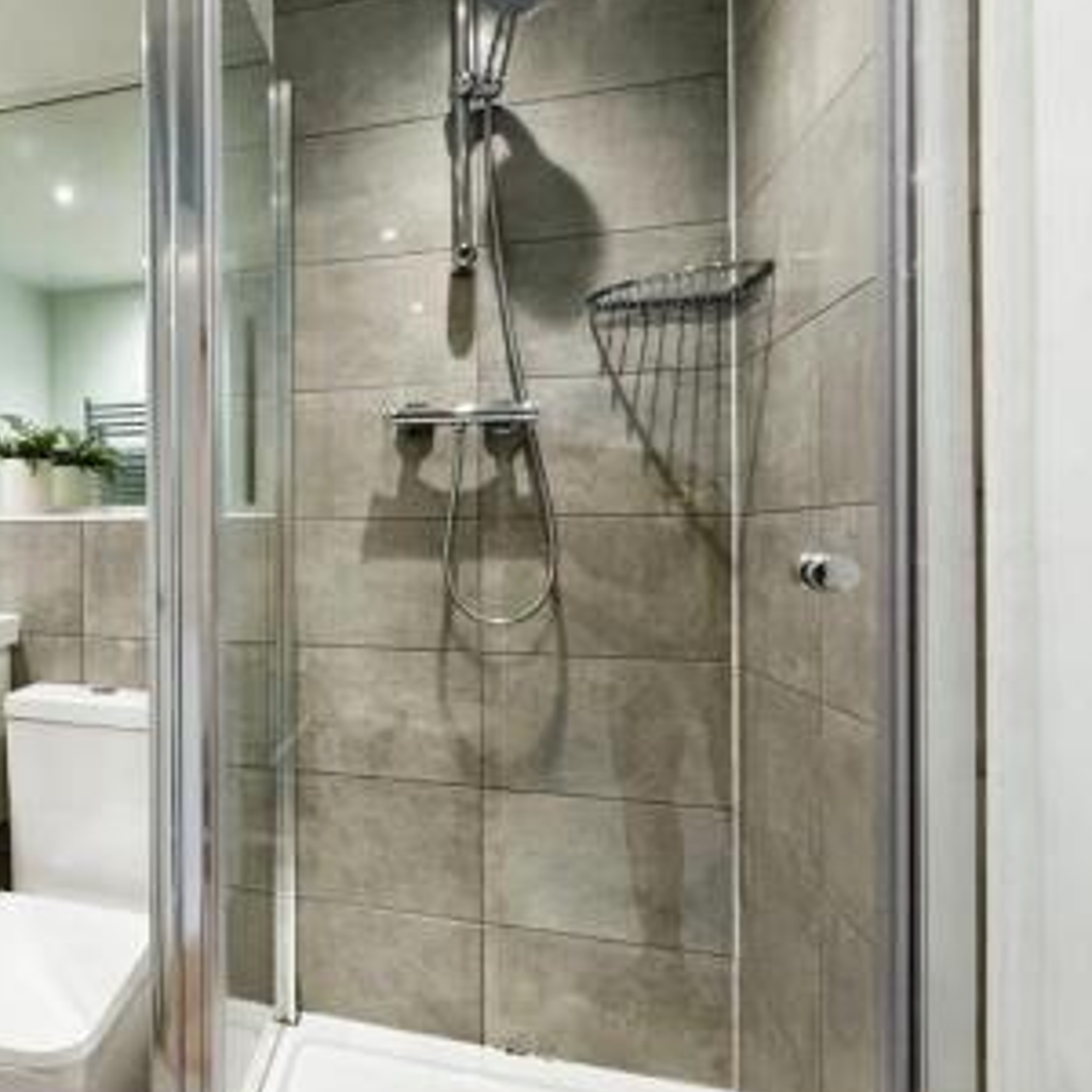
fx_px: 857
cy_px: 661
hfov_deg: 56.3
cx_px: 113
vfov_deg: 64.4
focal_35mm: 24
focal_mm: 2.22
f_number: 2.2
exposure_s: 1/100
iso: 200
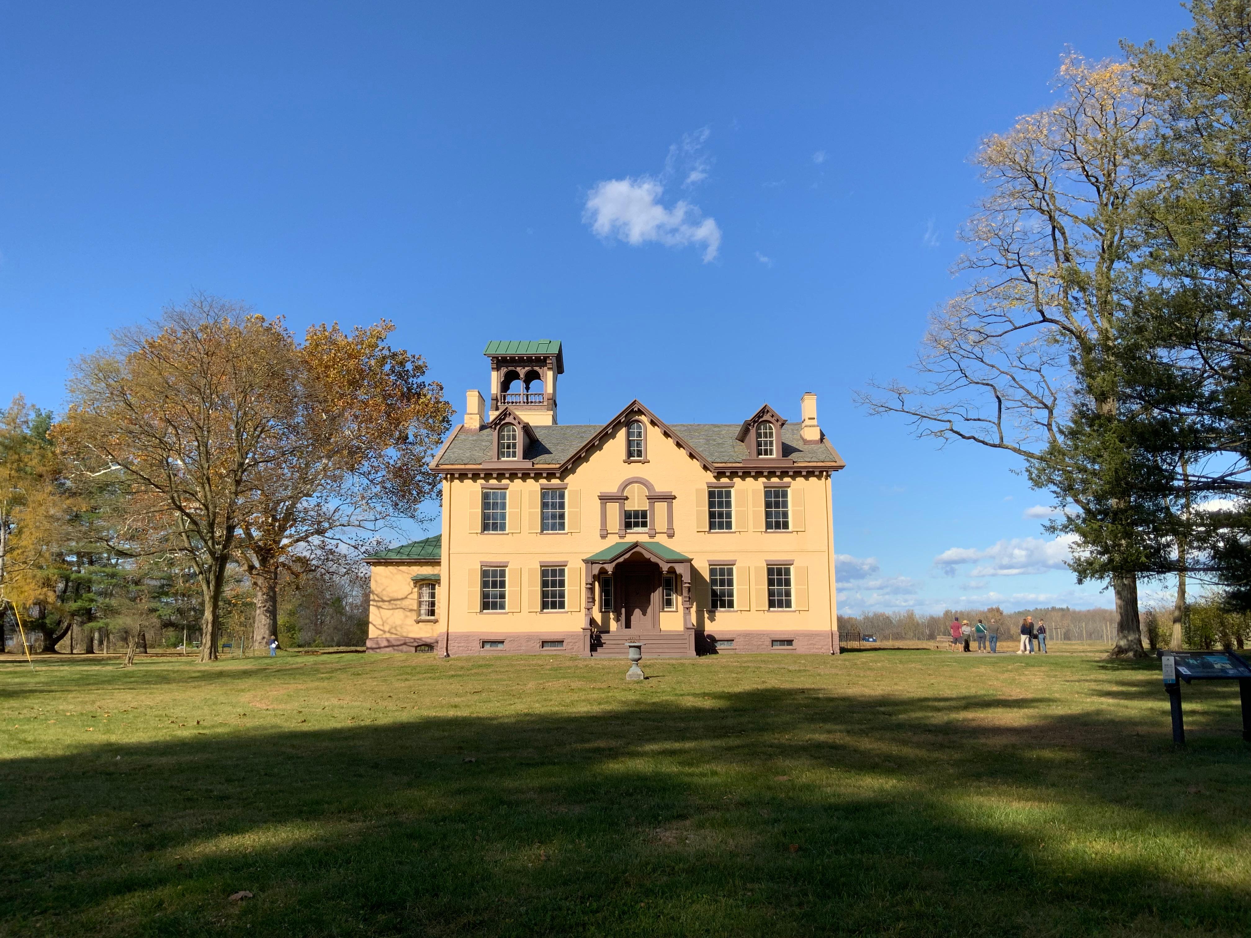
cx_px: 626
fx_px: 1048
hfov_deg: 61.7
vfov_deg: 48.2
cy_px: 469
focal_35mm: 29
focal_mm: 3
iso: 16
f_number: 1.8
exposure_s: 1/2141
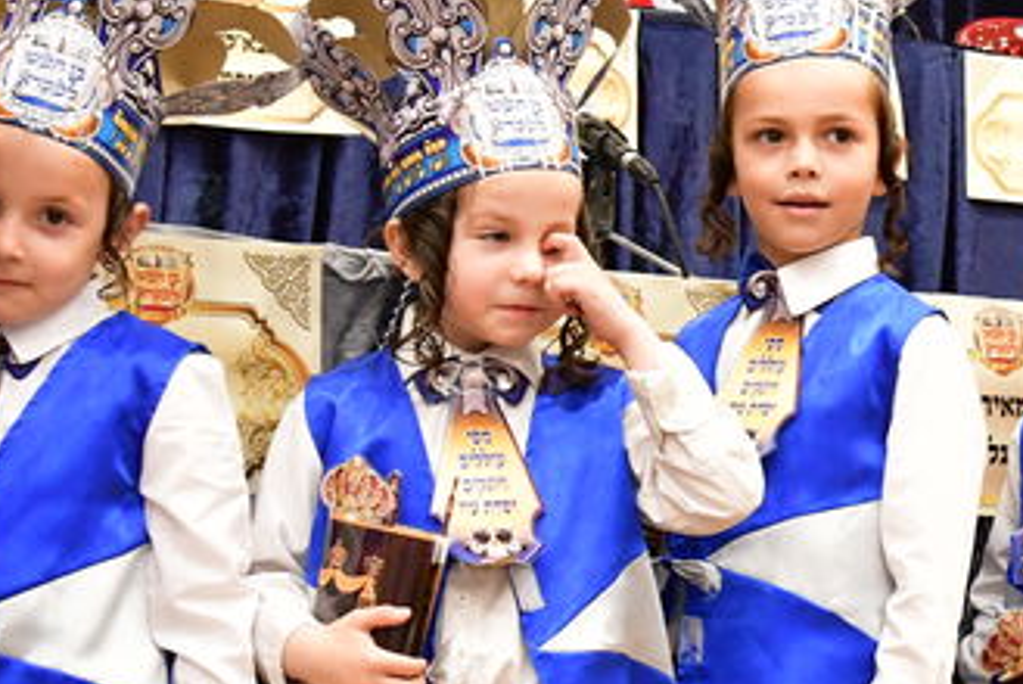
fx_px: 3384
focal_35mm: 119
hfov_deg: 17.0
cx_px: 896
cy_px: 353
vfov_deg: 11.5
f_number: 5.6
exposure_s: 1/100
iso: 2500
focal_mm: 28
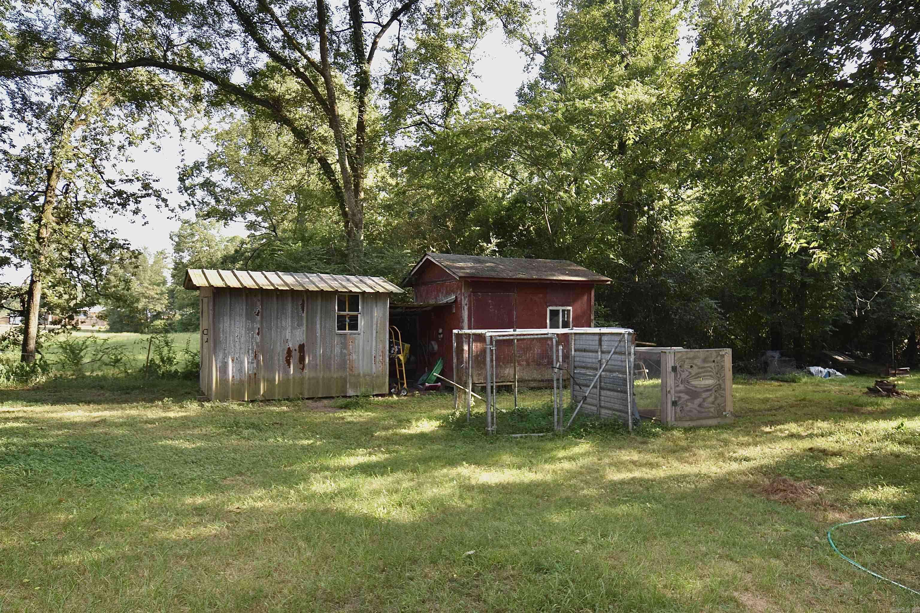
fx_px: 652
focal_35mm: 26
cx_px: 460
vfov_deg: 50.4
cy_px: 306
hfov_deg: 70.4
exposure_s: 1/125
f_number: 5.6
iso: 200
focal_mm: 17
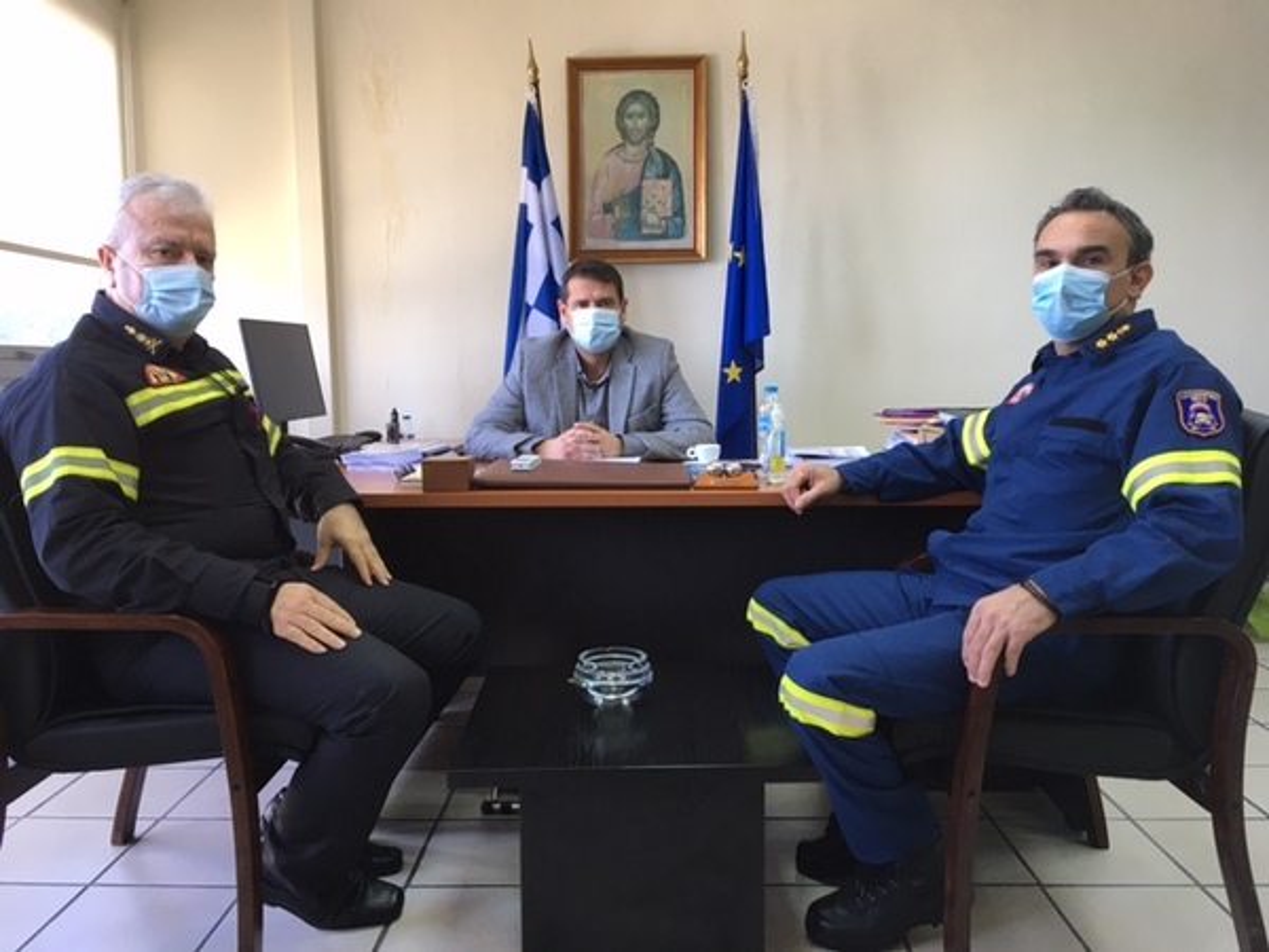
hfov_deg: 61.7
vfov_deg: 48.2
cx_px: 634
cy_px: 476
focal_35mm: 29
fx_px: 1063
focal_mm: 4.15
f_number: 2.2
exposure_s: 1/33
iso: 32
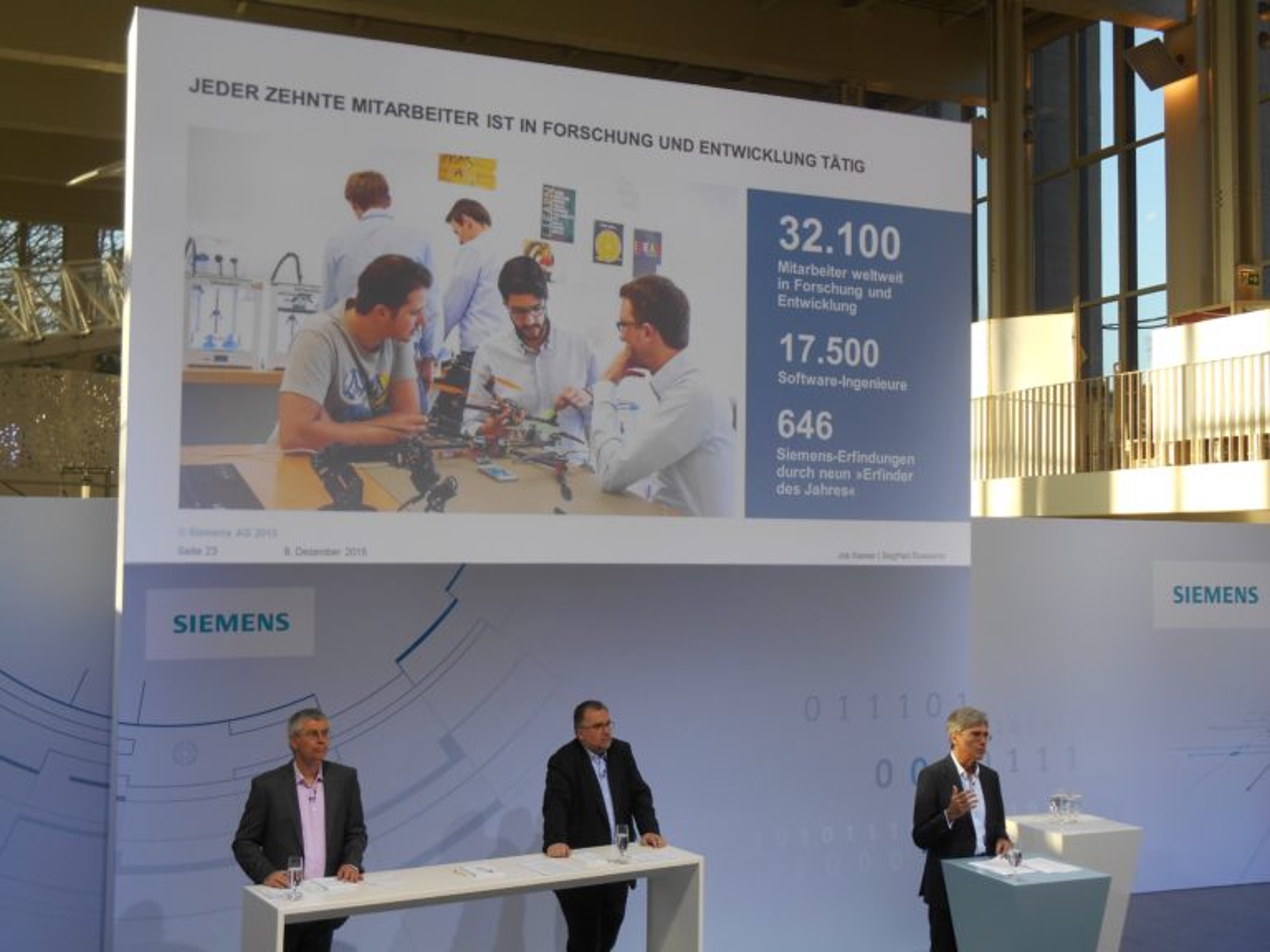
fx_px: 1504
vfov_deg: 35.1
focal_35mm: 41
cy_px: 476
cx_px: 635
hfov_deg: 45.8
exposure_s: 1/50
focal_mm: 7.2
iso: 80
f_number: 3.9
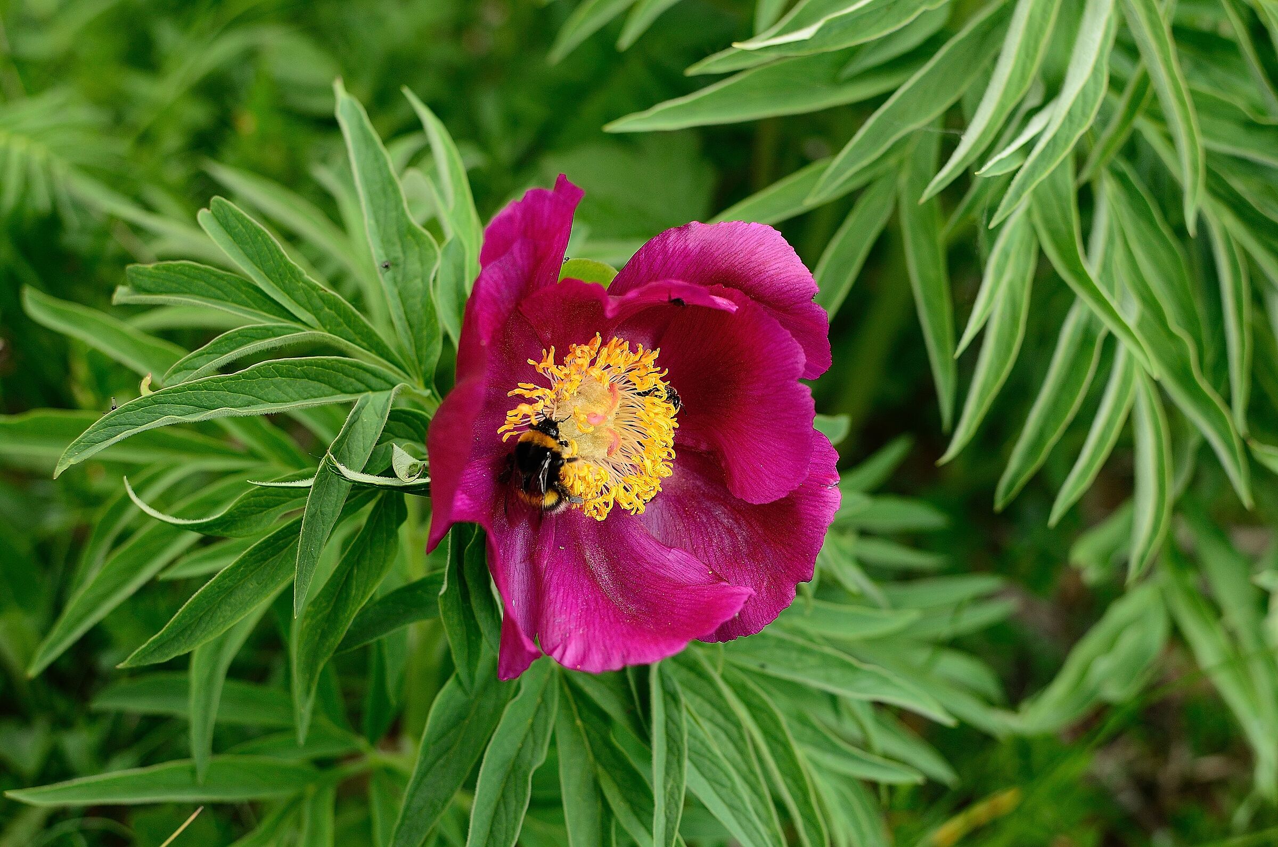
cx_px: 639
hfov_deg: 37.9
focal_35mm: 52
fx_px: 1860
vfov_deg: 25.6
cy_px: 424
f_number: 4
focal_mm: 35
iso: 100
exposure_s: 1/400
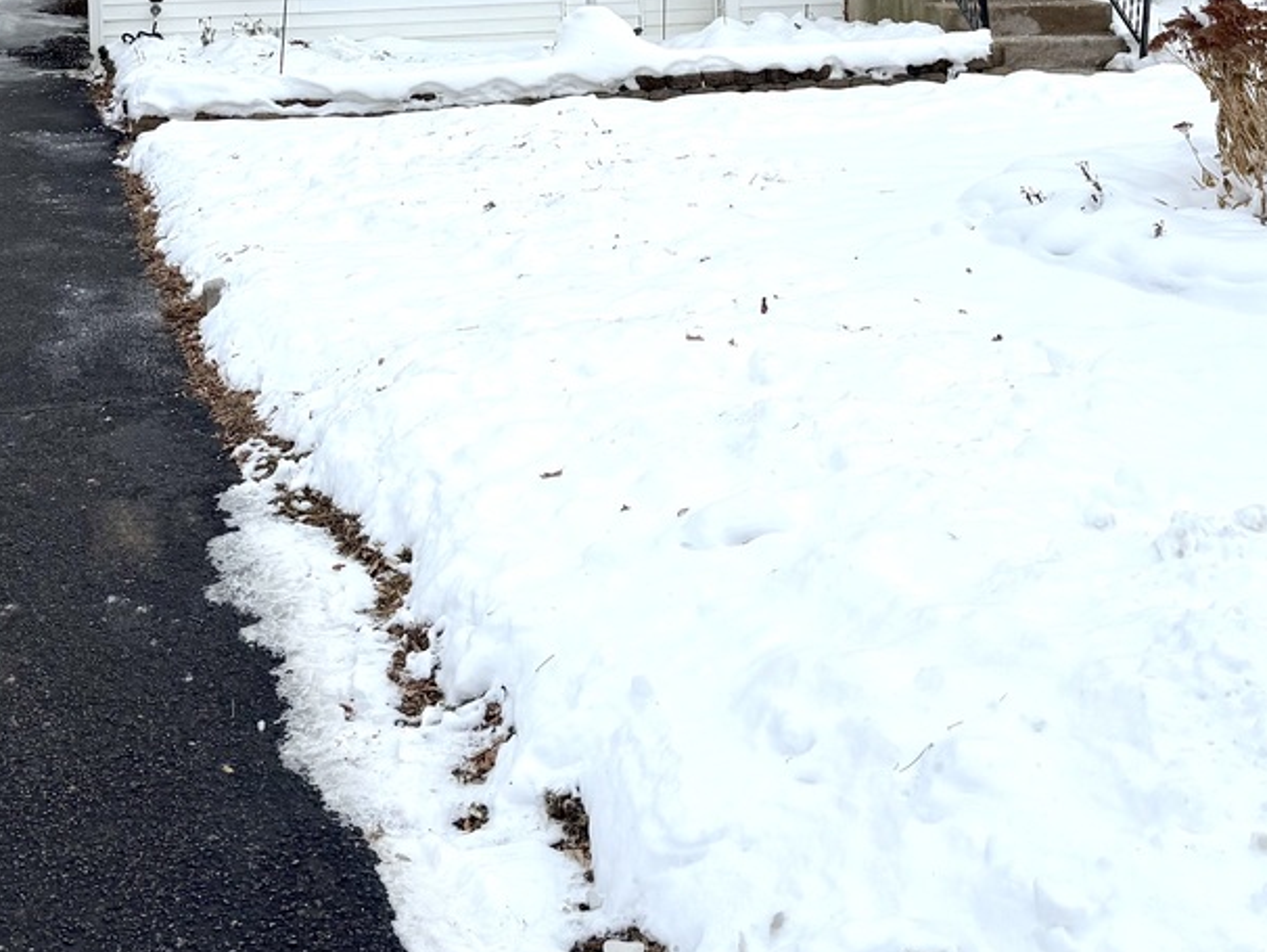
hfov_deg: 33.8
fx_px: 2087
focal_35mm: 57
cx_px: 679
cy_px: -2
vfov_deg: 24.5
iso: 80
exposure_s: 1/2053
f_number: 1.78
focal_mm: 6.76
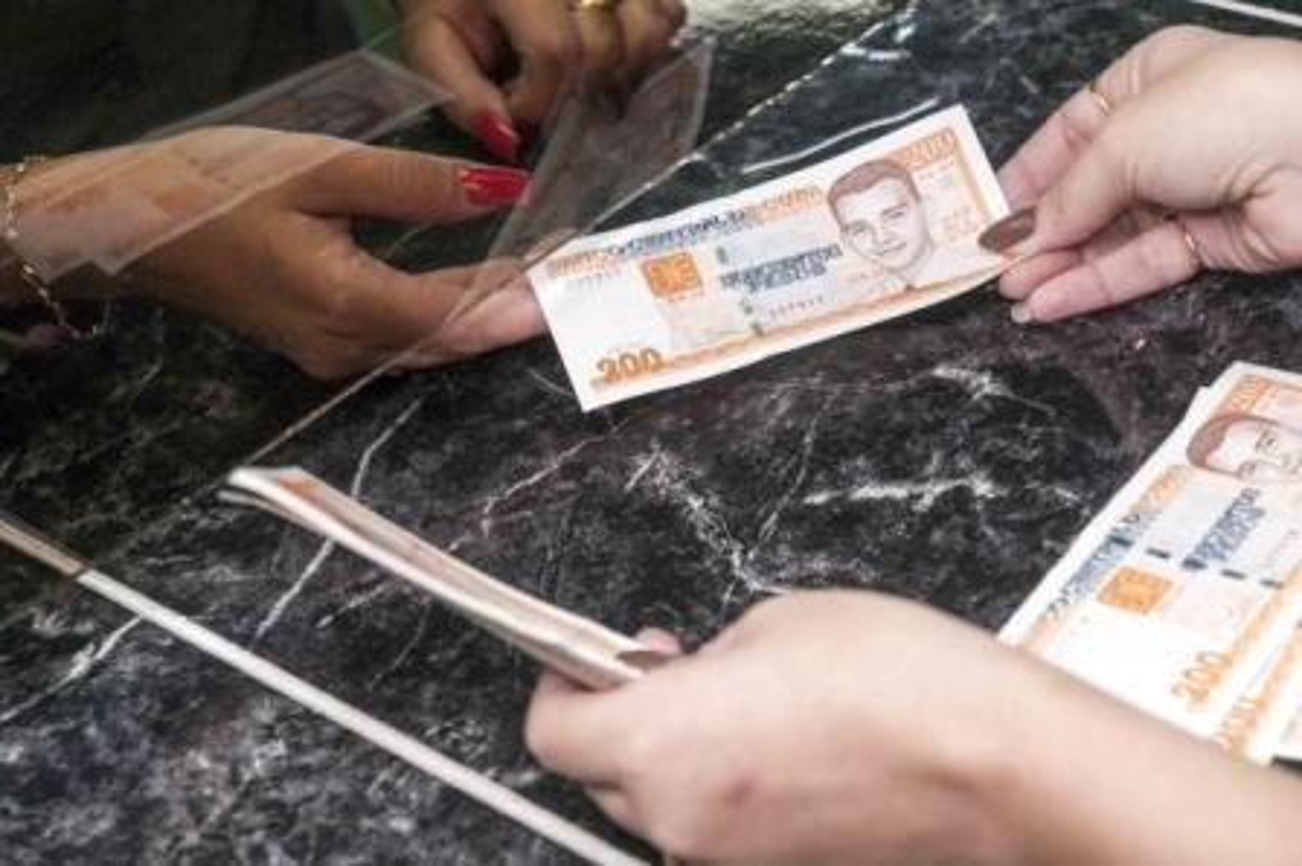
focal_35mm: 93
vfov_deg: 14.7
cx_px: 651
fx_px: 3361
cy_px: 433
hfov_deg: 21.9
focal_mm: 62
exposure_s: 1/100
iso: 500
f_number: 4.5
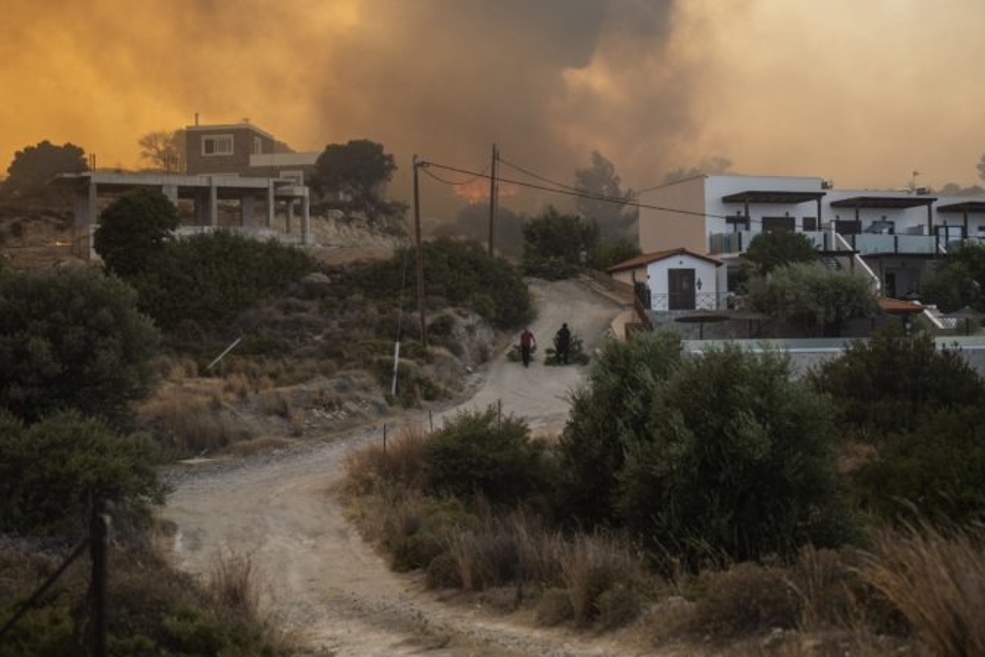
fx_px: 1423
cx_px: 492
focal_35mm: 52
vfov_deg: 26.0
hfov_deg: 38.2
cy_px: 328
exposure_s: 1/1600
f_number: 1.8
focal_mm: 35
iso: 50
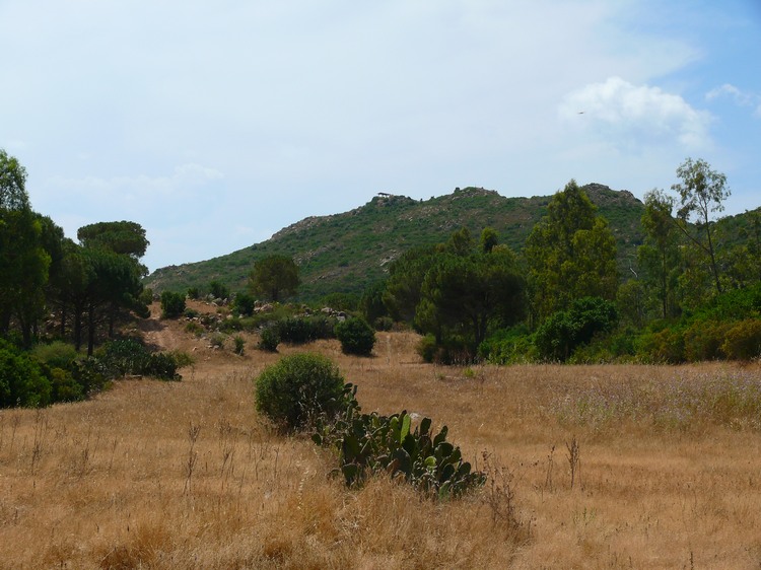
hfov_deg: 25.3
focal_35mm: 77
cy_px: 285
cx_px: 380
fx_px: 1692
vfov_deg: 19.1
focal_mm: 16.3
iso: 100
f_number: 5.6
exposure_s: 1/200
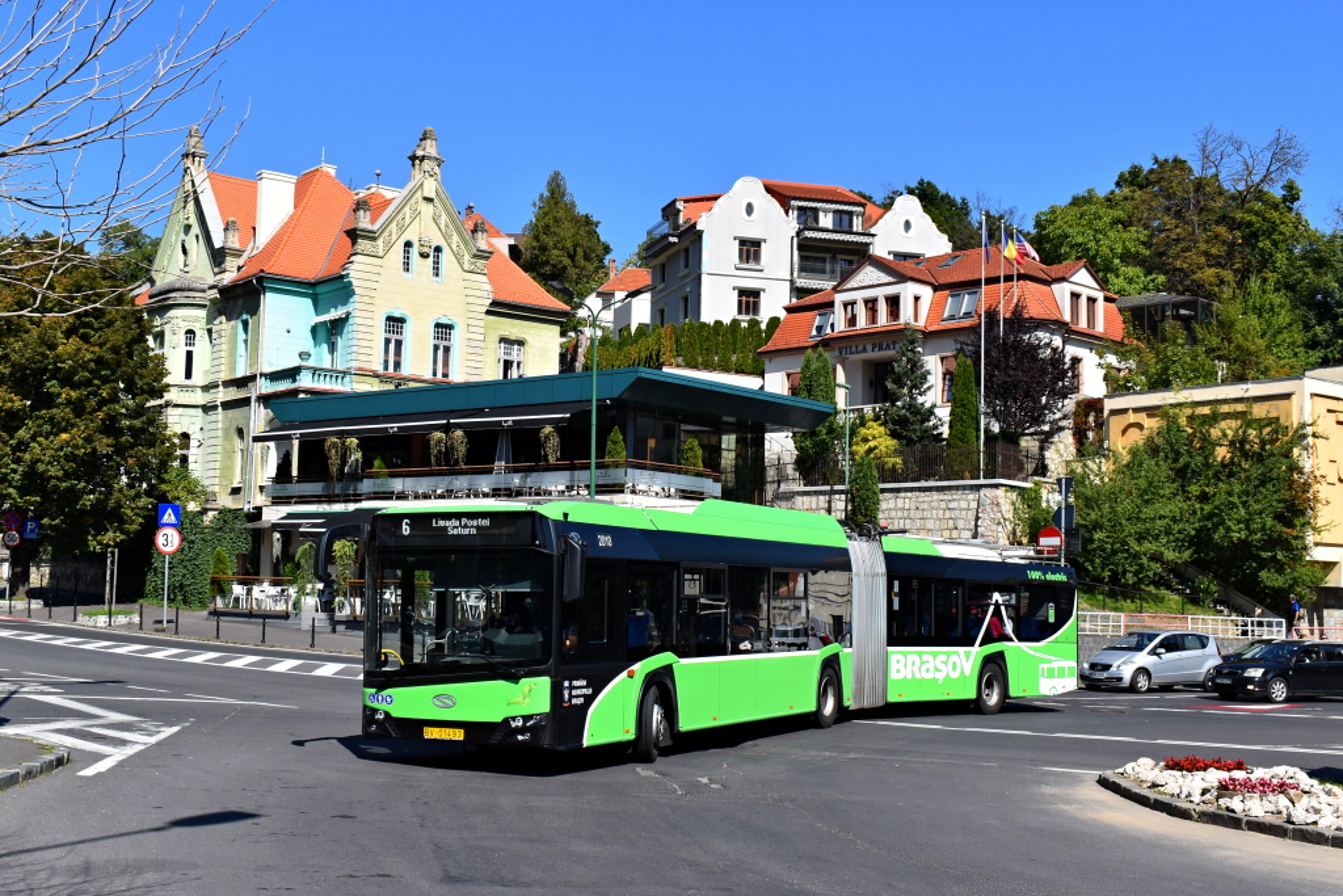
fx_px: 1399
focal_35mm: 38
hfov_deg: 51.3
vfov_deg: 35.5
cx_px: 672
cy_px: 448
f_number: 10
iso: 200
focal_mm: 25
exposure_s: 1/400
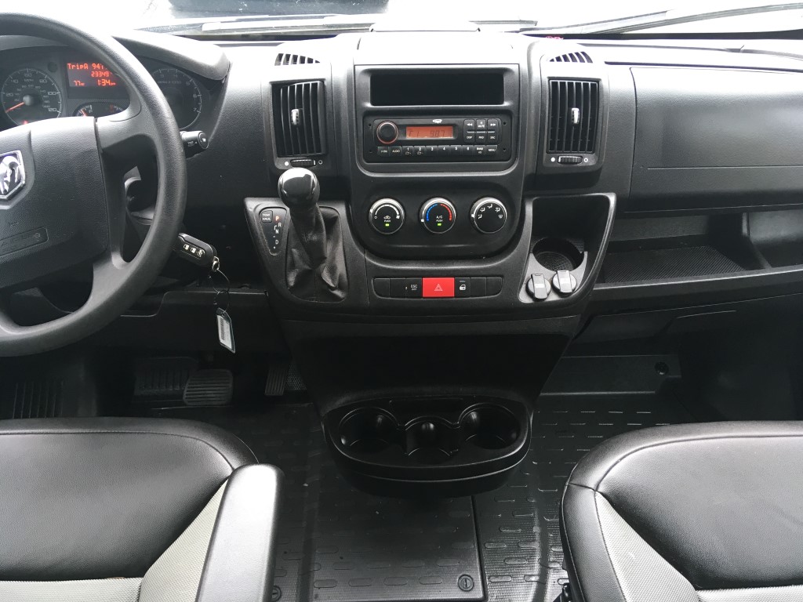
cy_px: 301
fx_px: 673
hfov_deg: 61.7
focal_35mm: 29
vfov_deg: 48.2
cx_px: 402
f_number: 2.2
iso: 64
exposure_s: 1/30
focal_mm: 4.15
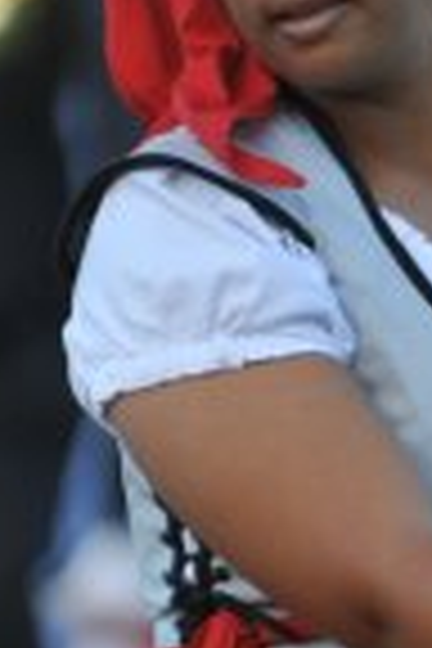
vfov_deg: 1.6
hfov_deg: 1.1
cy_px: 531
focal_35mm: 1251
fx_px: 22516
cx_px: 524
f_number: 2.8
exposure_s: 1/800
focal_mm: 200
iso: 200
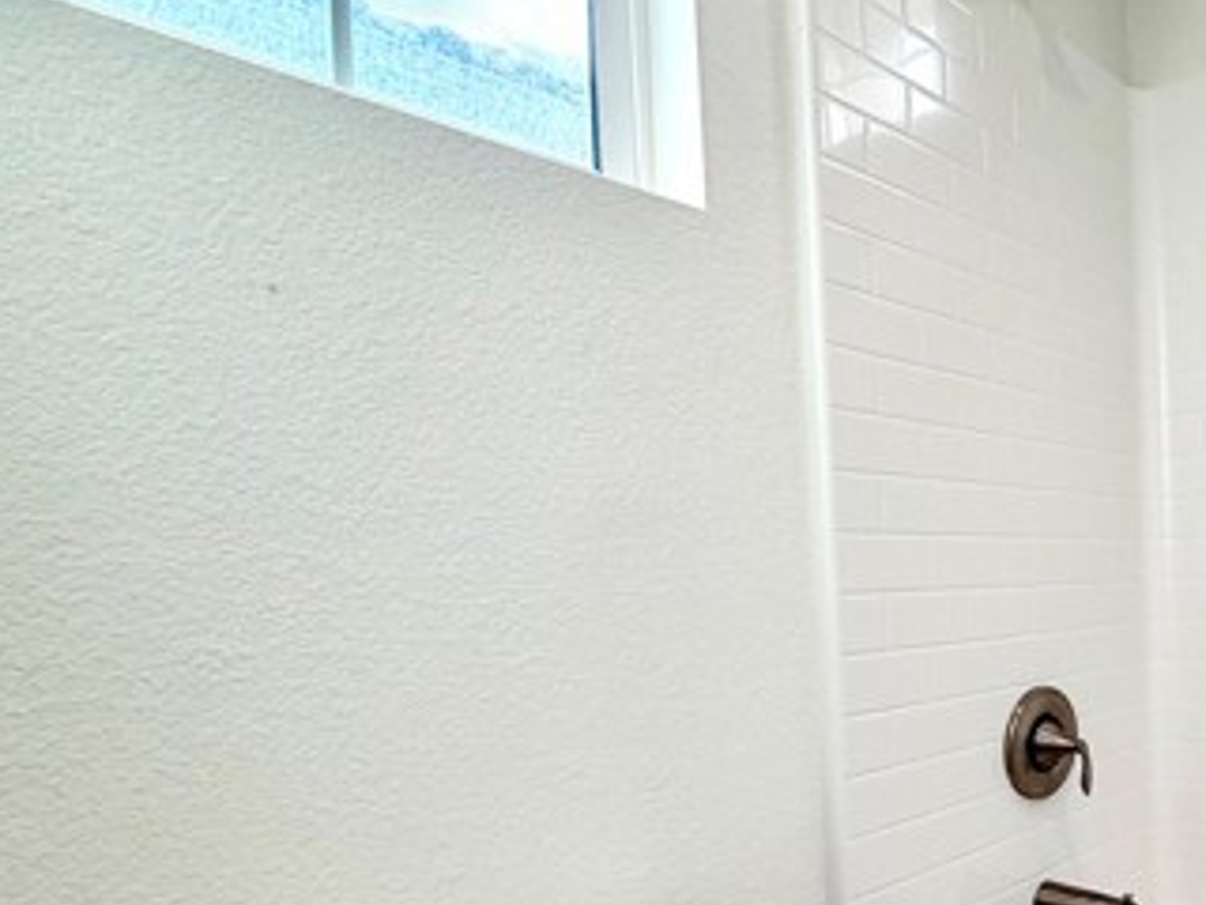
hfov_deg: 52.7
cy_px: 600
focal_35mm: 28
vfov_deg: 48.9
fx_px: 976
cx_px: 1157
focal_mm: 2.22
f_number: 2.2
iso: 50
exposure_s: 1/161
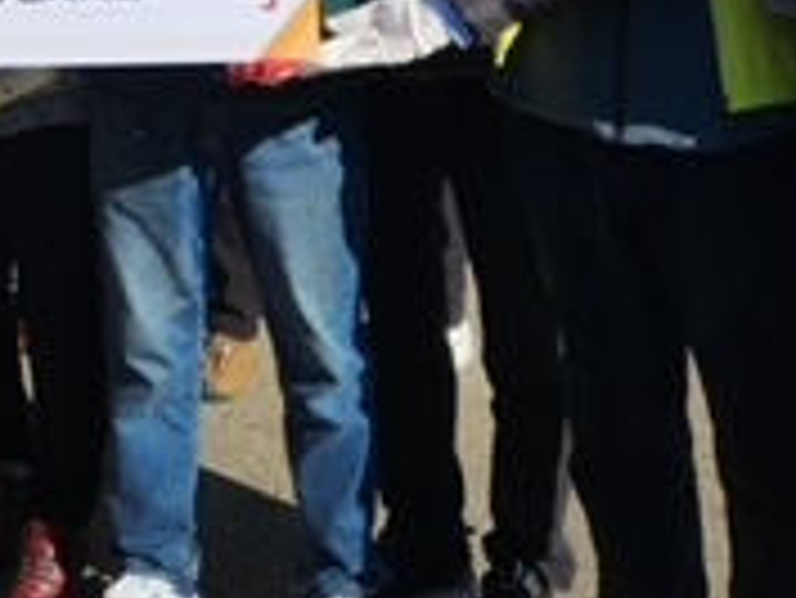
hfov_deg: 22.4
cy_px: -157
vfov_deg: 16.9
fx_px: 1910
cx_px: -54
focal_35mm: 83
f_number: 1.8
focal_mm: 5.4
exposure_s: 1/2397
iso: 20
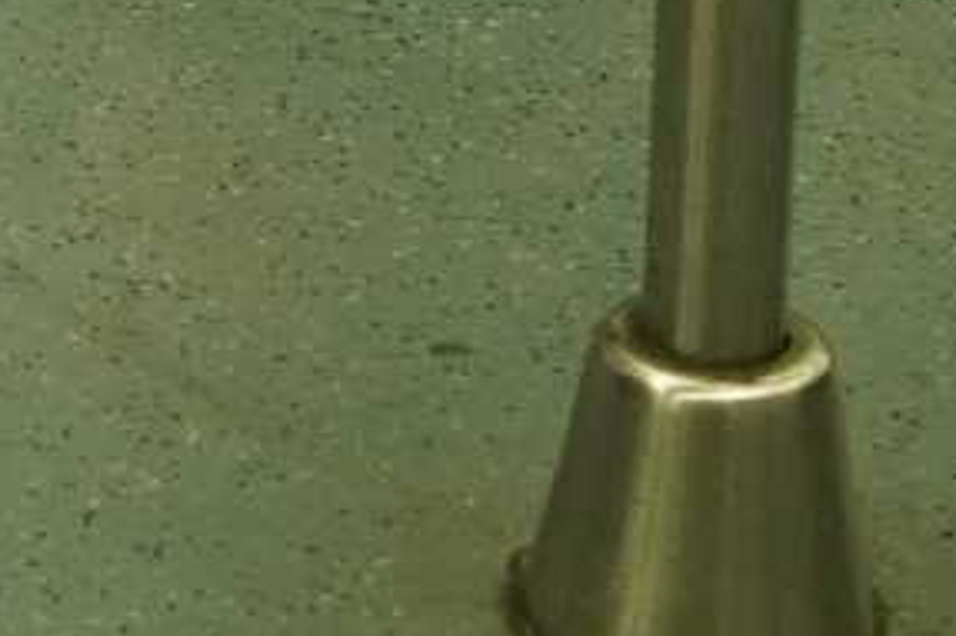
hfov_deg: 9.2
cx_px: -1312
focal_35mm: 201
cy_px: -698
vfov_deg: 6.6
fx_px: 5334
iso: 2500
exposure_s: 1/125
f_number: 5
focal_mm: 24
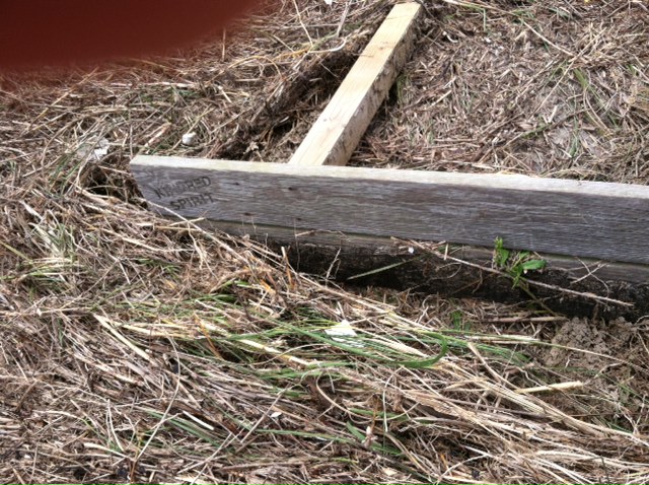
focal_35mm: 35
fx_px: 655
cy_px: 242
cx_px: 324
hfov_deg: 52.7
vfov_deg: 40.6
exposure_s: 1/1154
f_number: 2.8
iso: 80
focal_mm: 3.85
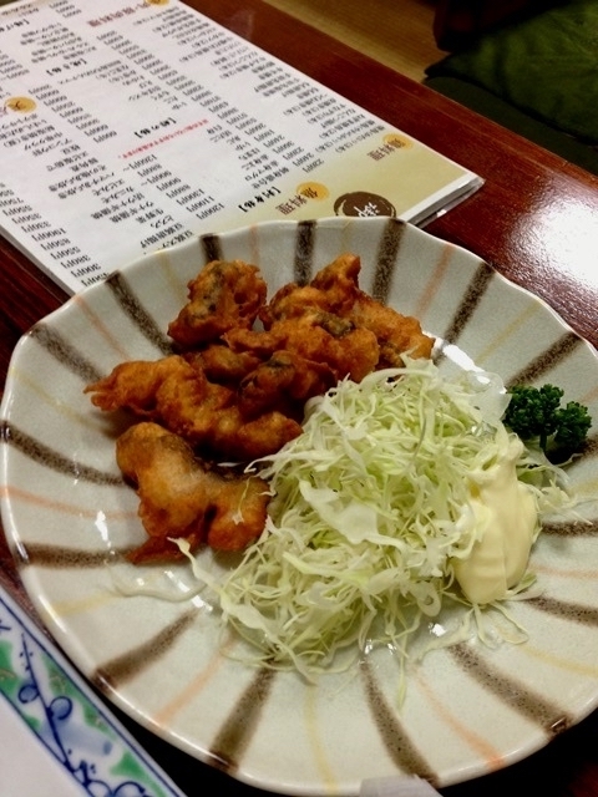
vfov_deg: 55.4
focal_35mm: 33
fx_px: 760
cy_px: 398
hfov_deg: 42.9
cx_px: 299
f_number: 2.4
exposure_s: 1/20
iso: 100
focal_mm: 4.13
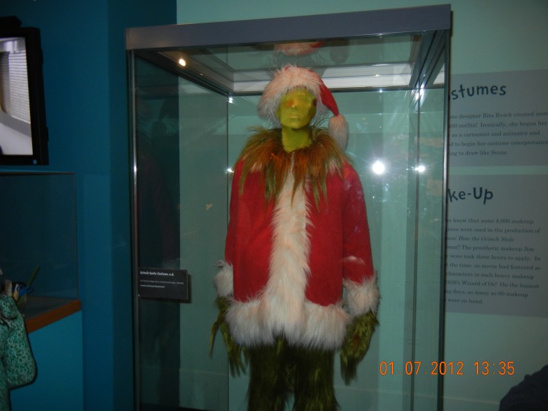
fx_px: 475
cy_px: 206
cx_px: 274
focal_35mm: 30
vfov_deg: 46.8
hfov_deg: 60.0
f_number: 3.5
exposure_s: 1/30
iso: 200
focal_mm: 5.4
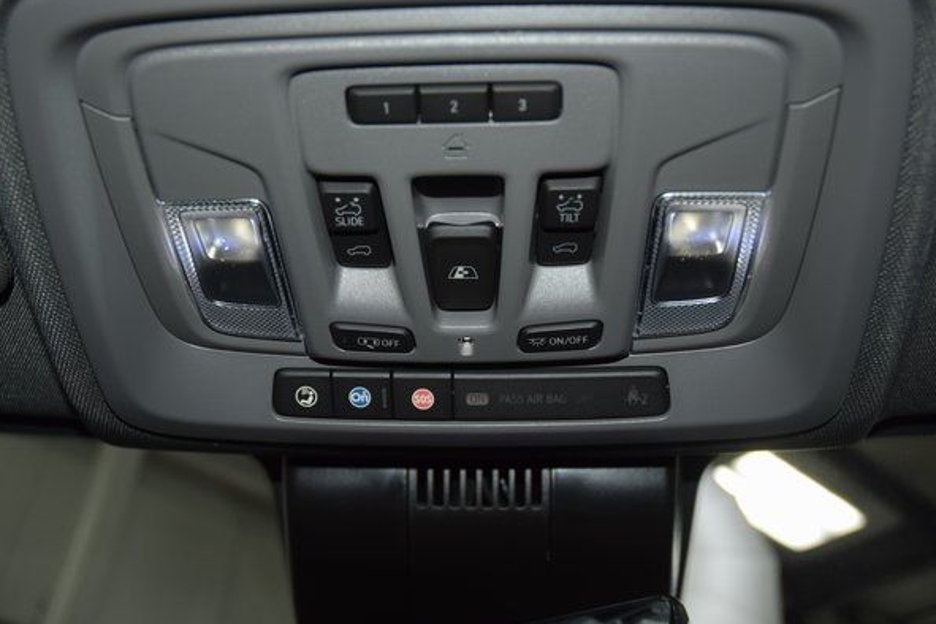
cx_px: 467
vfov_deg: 34.2
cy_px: 294
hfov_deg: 49.6
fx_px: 1014
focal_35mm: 39
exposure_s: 1/125
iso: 400
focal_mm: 24
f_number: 3.8
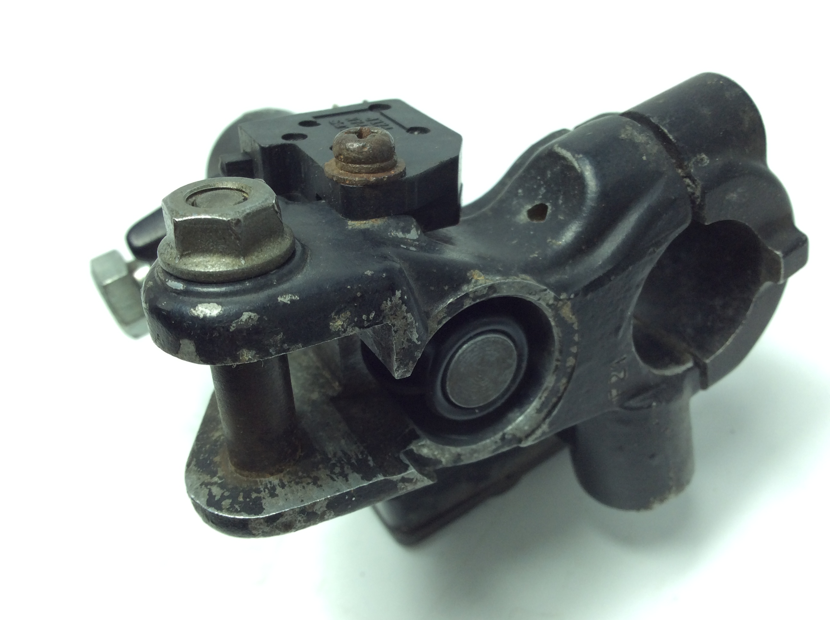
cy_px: 310
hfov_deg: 56.9
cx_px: 415
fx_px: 766
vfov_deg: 44.1
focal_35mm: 32
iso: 32
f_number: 2.4
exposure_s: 1/175
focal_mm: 3.3
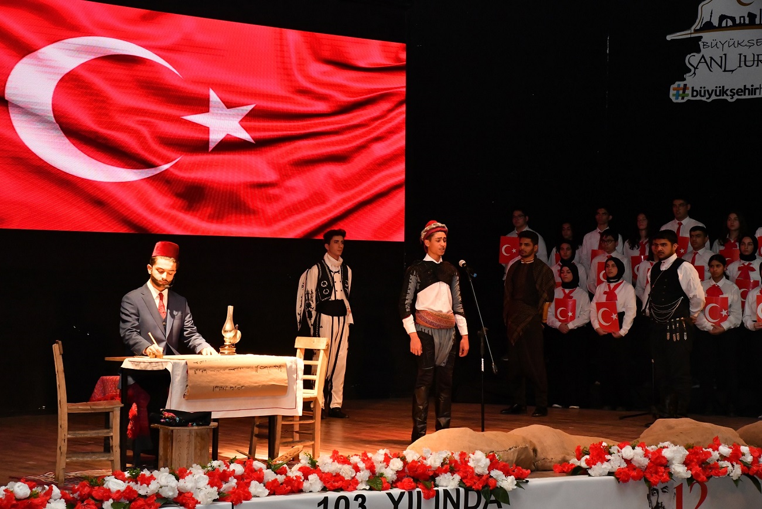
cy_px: 254
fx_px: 1588
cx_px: 381
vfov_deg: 18.2
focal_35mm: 75
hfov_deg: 27.0
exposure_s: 1/80
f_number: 11
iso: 5000
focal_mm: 75
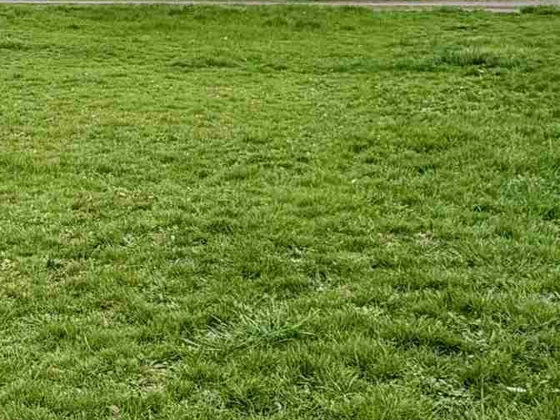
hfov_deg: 25.2
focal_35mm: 64
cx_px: -207
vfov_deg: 22.6
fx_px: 1035
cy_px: 85
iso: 40
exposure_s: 1/569
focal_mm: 2.22
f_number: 2.2
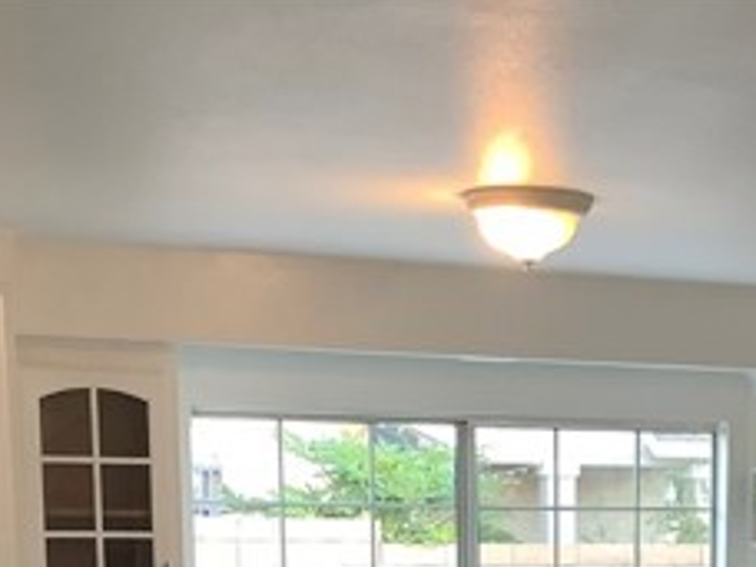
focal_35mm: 87
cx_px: 686
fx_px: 1900
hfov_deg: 22.0
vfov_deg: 15.9
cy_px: 786
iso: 125
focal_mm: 3.3
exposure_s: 1/50
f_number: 2.4
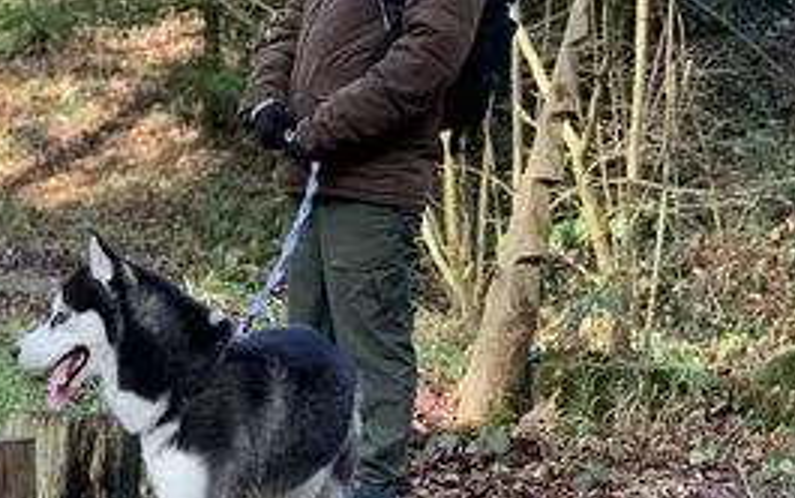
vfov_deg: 12.5
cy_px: 460
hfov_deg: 19.8
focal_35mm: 104
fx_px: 2255
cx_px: 174
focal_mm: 6
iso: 100
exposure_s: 1/122
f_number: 2.4
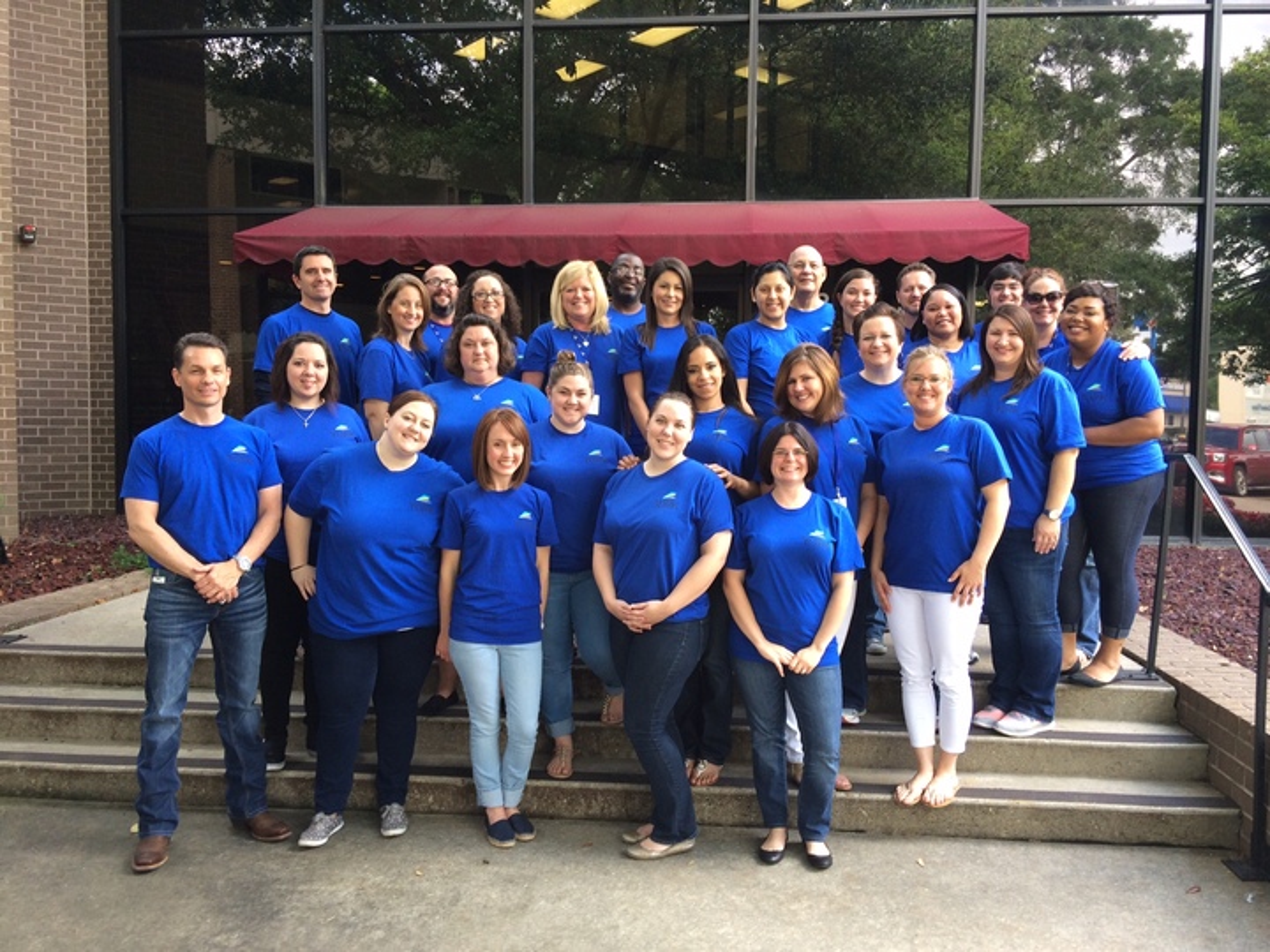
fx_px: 1101
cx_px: 635
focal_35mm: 30
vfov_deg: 46.8
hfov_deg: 60.0
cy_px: 476
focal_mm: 4.12
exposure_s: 1/60
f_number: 2.2
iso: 50
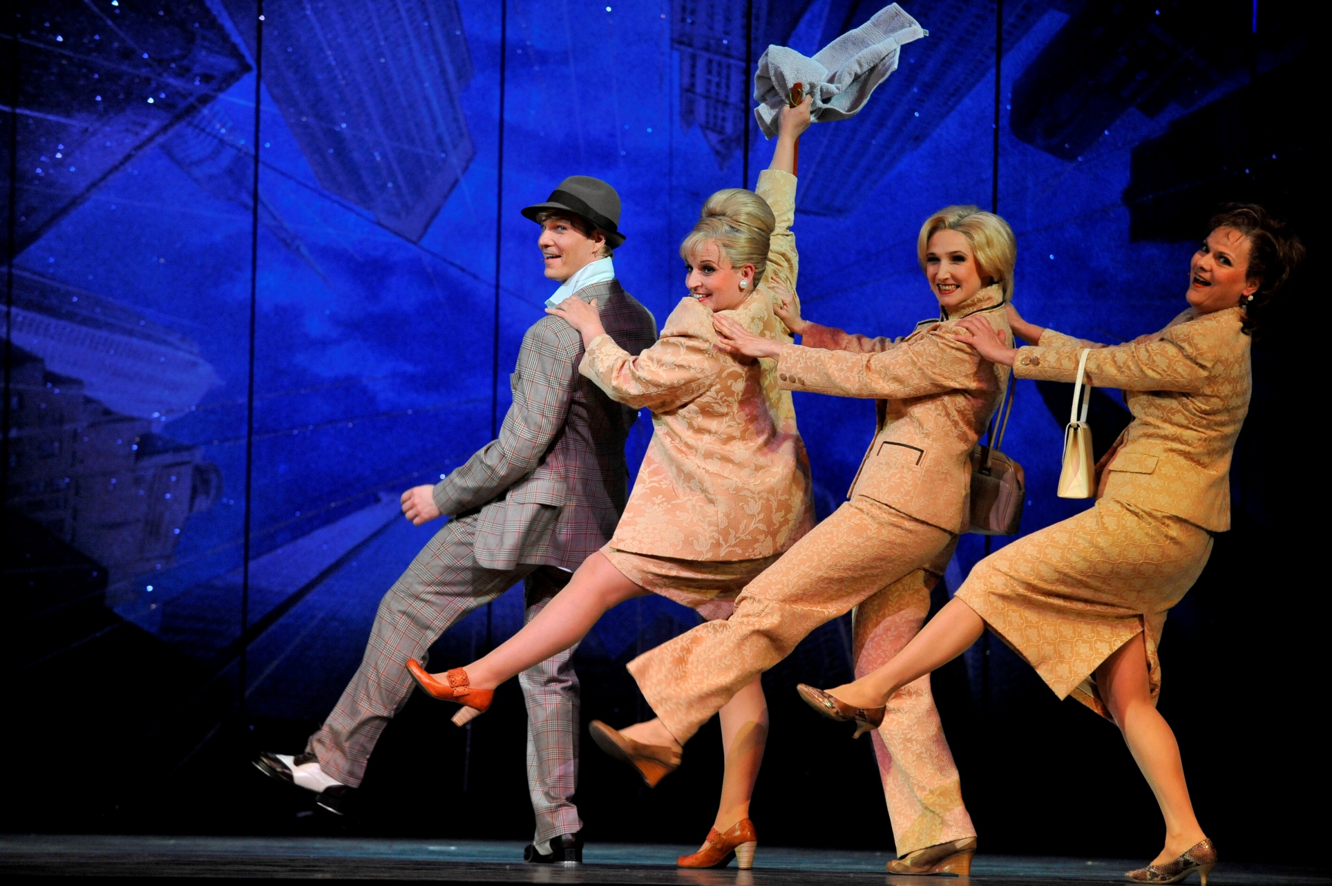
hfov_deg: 16.4
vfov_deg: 11.0
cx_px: 666
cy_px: 443
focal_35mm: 125
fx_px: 4622
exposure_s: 1/320
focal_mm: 125
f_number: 4
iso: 3200
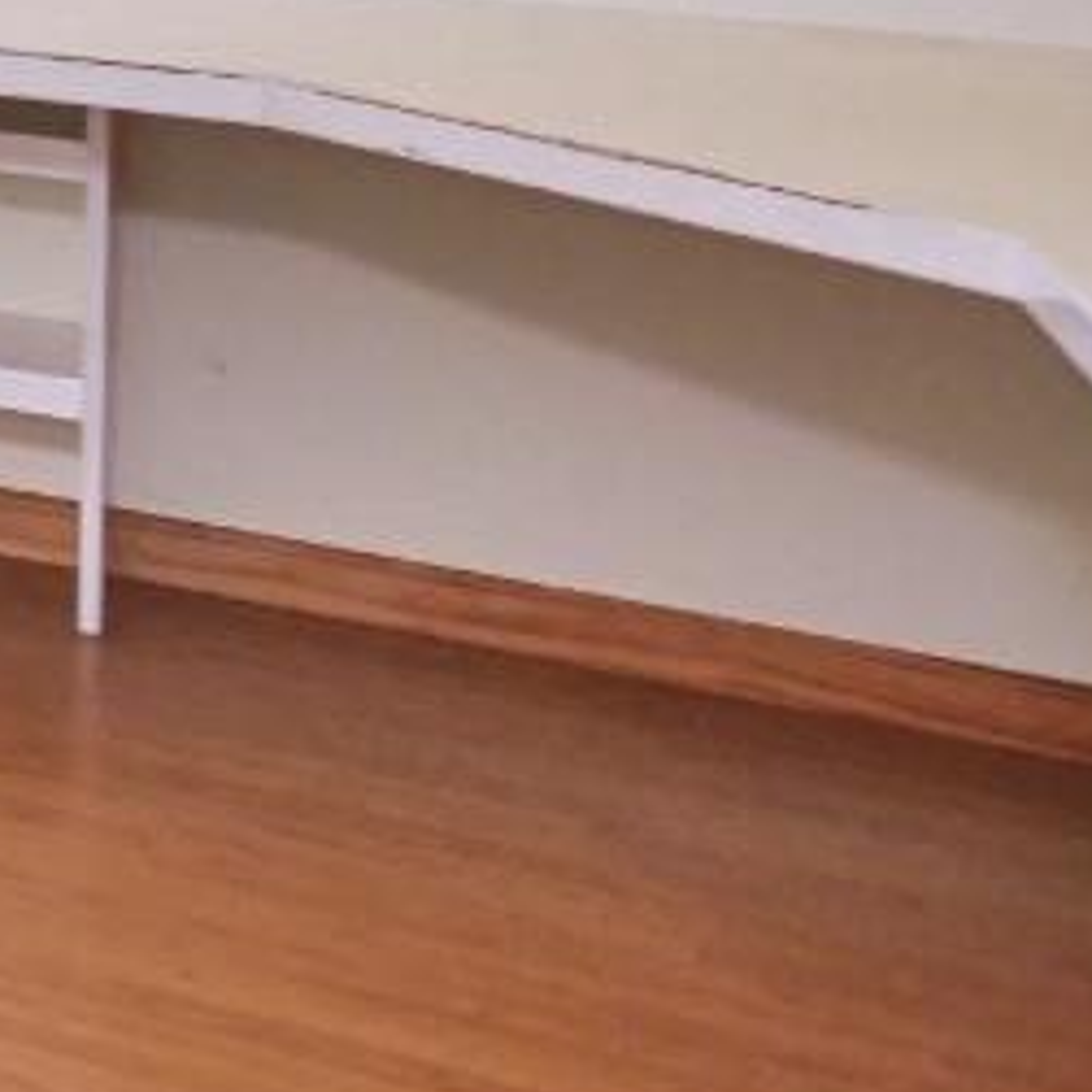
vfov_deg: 21.0
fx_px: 2641
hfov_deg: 12.0
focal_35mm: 74
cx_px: -2080
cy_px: -363
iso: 800
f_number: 2.8
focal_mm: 7
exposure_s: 1/160
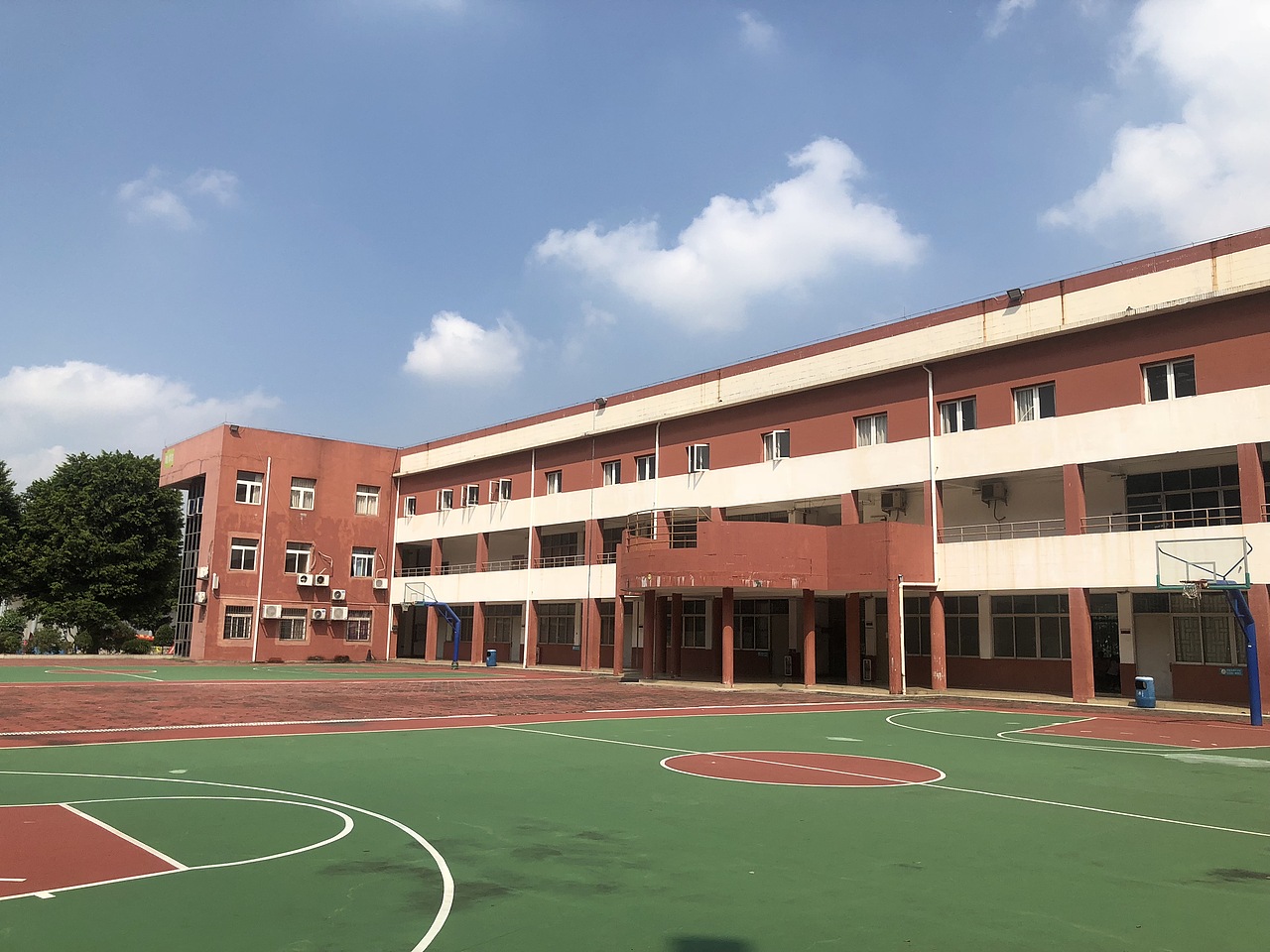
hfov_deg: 63.4
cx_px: 635
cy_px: 476
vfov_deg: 49.7
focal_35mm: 28
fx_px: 1027
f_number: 1.8
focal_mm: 3.99
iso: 20
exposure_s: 1/3205
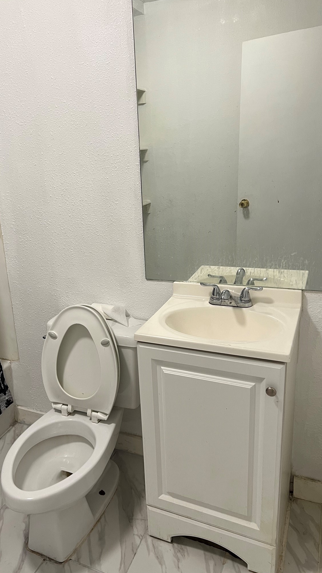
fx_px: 440
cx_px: 110
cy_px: 281
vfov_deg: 66.1
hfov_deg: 39.7
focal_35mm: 29
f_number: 1.5
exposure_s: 1/60
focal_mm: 5.7
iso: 100
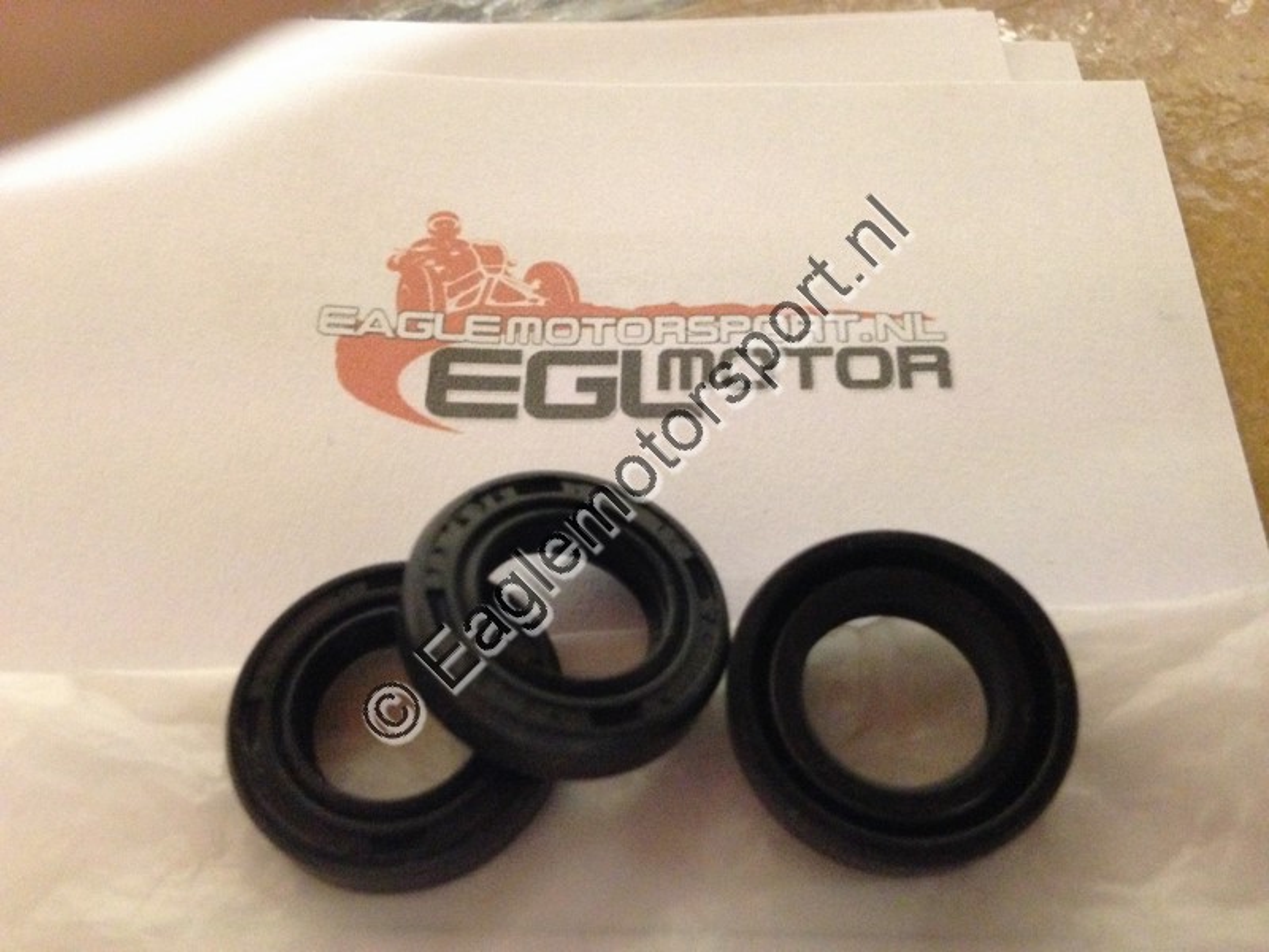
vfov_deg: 42.9
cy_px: 476
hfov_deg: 55.4
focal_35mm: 33
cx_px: 634
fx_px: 1210
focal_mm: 4.12
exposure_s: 1/15
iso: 640
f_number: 2.4
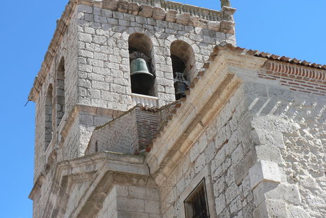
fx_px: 688
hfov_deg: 26.7
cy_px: 102
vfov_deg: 17.9
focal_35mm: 76
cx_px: 161
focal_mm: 12.4
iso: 64
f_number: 4
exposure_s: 1/400
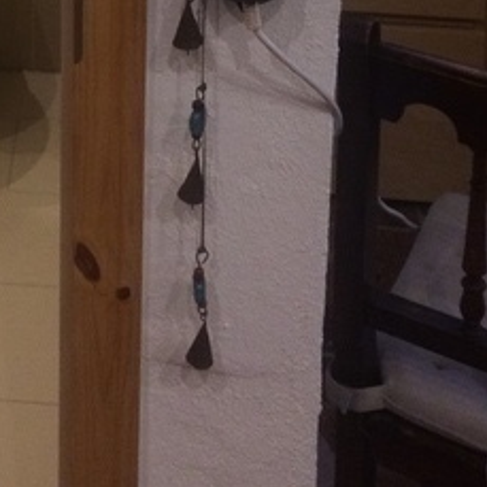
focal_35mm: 86
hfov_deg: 19.3
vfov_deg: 17.9
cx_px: -53
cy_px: -259
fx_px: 1369
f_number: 2.2
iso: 80
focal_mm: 4.15
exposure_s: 1/33
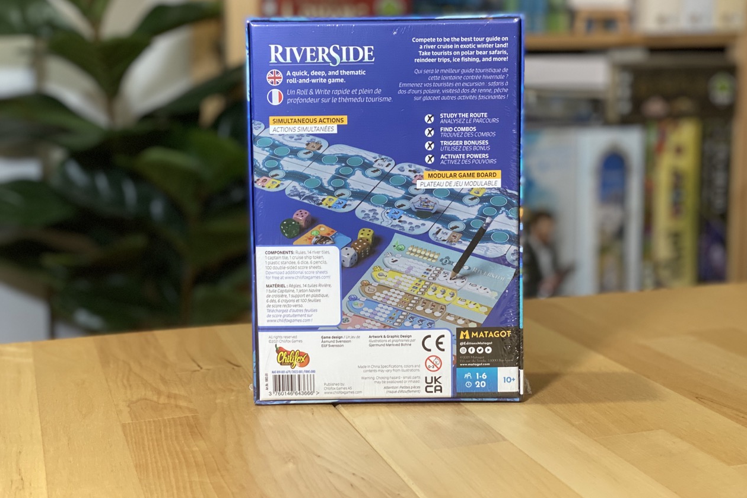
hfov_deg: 36.2
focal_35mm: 55
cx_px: 379
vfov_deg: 24.6
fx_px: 1141
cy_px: 217
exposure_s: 1/33
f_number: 2
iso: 160
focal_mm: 6
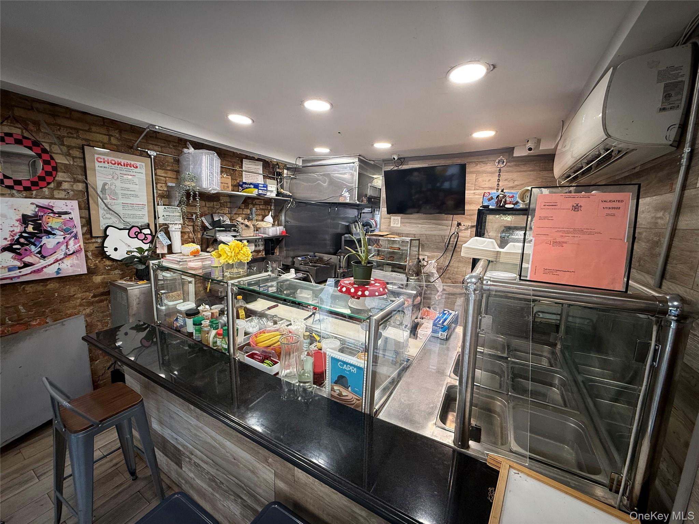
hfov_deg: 102.1
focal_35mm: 14
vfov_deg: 85.7
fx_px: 283
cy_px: 262
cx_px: 350
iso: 200
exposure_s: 1/120
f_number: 2.2
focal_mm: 2.22
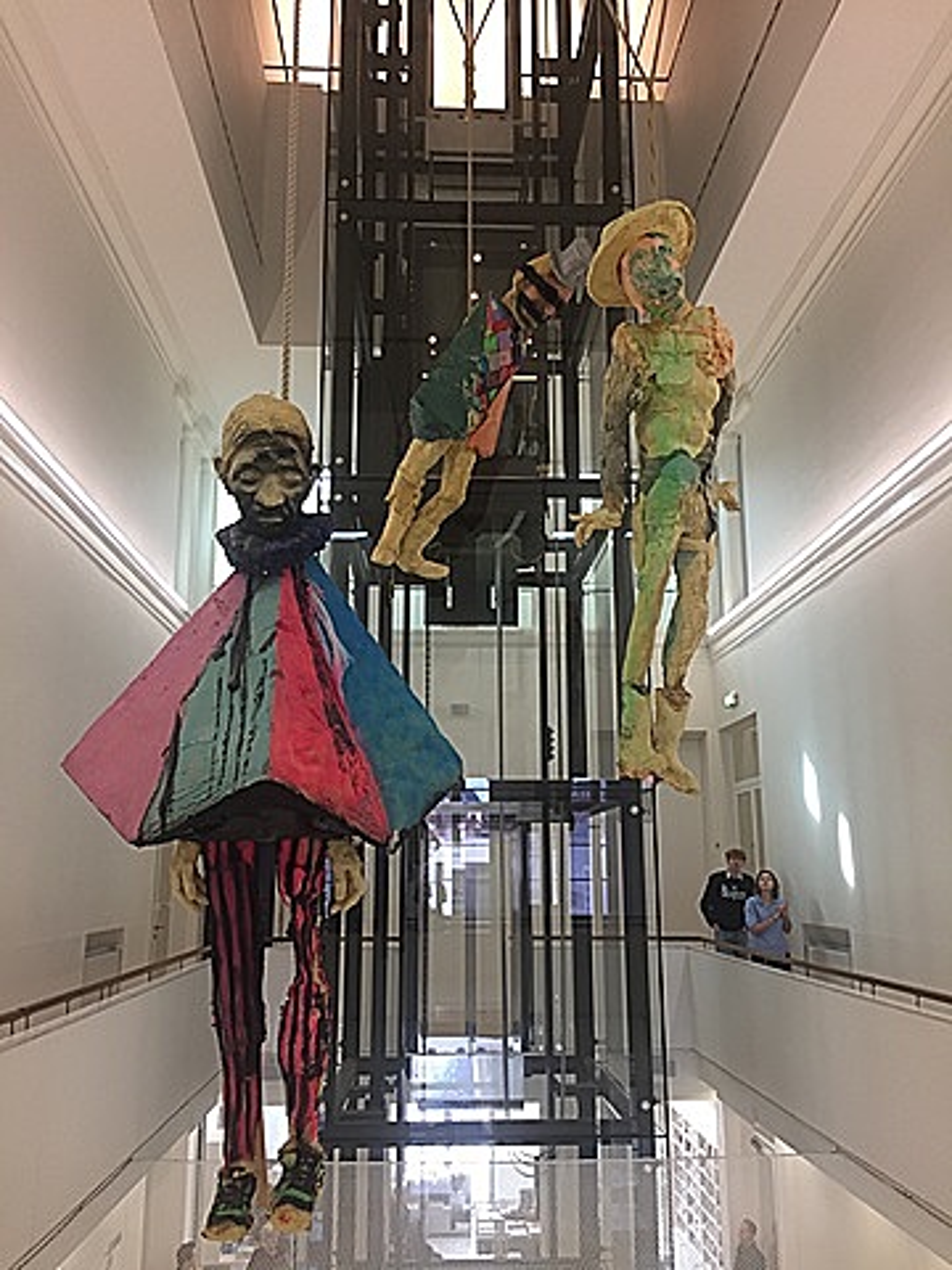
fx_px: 1063
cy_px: 635
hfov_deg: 48.2
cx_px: 476
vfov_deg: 61.7
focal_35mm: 29
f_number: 2.2
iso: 80
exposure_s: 1/33
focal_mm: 4.15
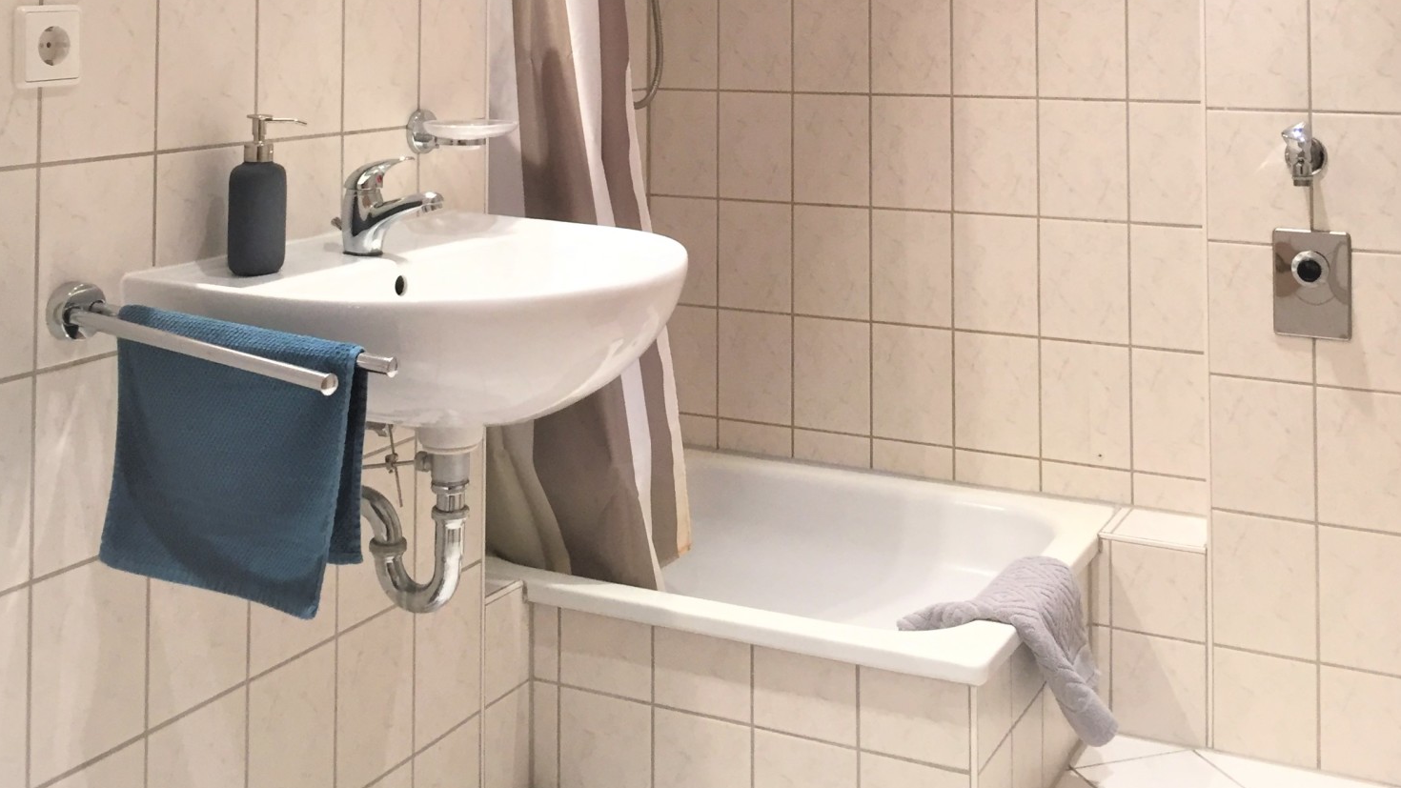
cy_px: -36
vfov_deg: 26.0
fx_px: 1597
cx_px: 709
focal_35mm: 43
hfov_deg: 47.4
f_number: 2.2
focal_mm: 4.15
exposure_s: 1/33
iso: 64
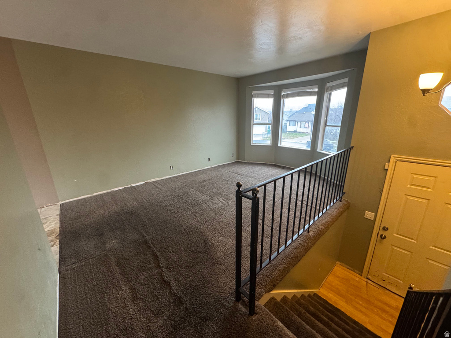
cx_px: 226
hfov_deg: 102.1
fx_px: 182
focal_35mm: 14
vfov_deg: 85.7
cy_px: 169
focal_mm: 2.22
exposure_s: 1/60
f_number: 2.2
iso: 500
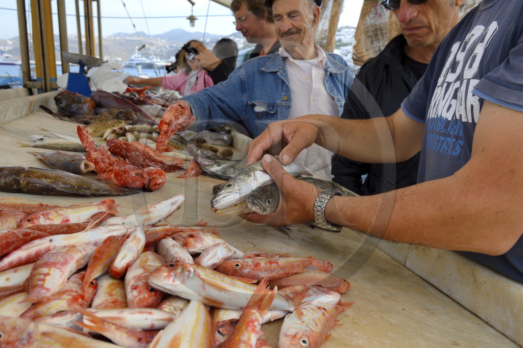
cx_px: 262
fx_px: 450
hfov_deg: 60.3
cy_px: 174
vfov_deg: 42.3
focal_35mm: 31
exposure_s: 1/160
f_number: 9
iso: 200
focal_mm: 31
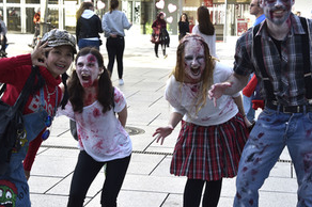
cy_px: 128
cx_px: 144
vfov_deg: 16.0
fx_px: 736
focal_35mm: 85
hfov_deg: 23.9
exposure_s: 1/200
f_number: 7.1
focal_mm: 55
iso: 400
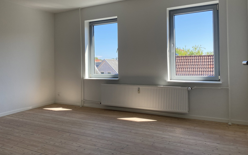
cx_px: 125
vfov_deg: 44.3
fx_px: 189
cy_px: 63
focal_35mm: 28
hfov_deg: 66.5
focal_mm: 4.25
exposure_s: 1/431
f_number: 1.8
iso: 32
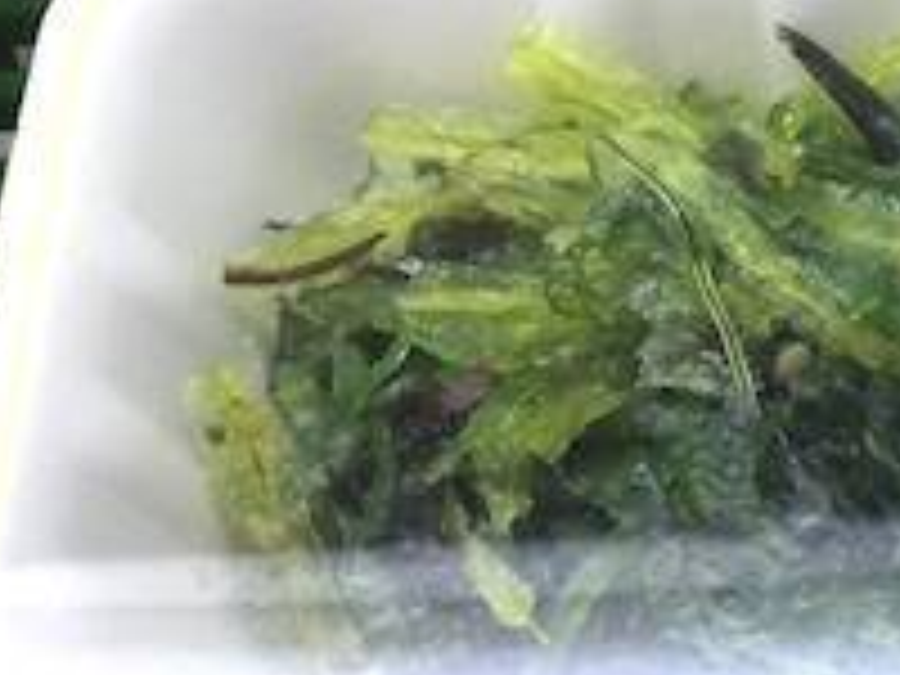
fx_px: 2418
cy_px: 356
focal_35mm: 93
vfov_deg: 15.9
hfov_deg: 18.5
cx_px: 1377
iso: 25
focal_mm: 4.15
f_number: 2.2
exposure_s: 1/60
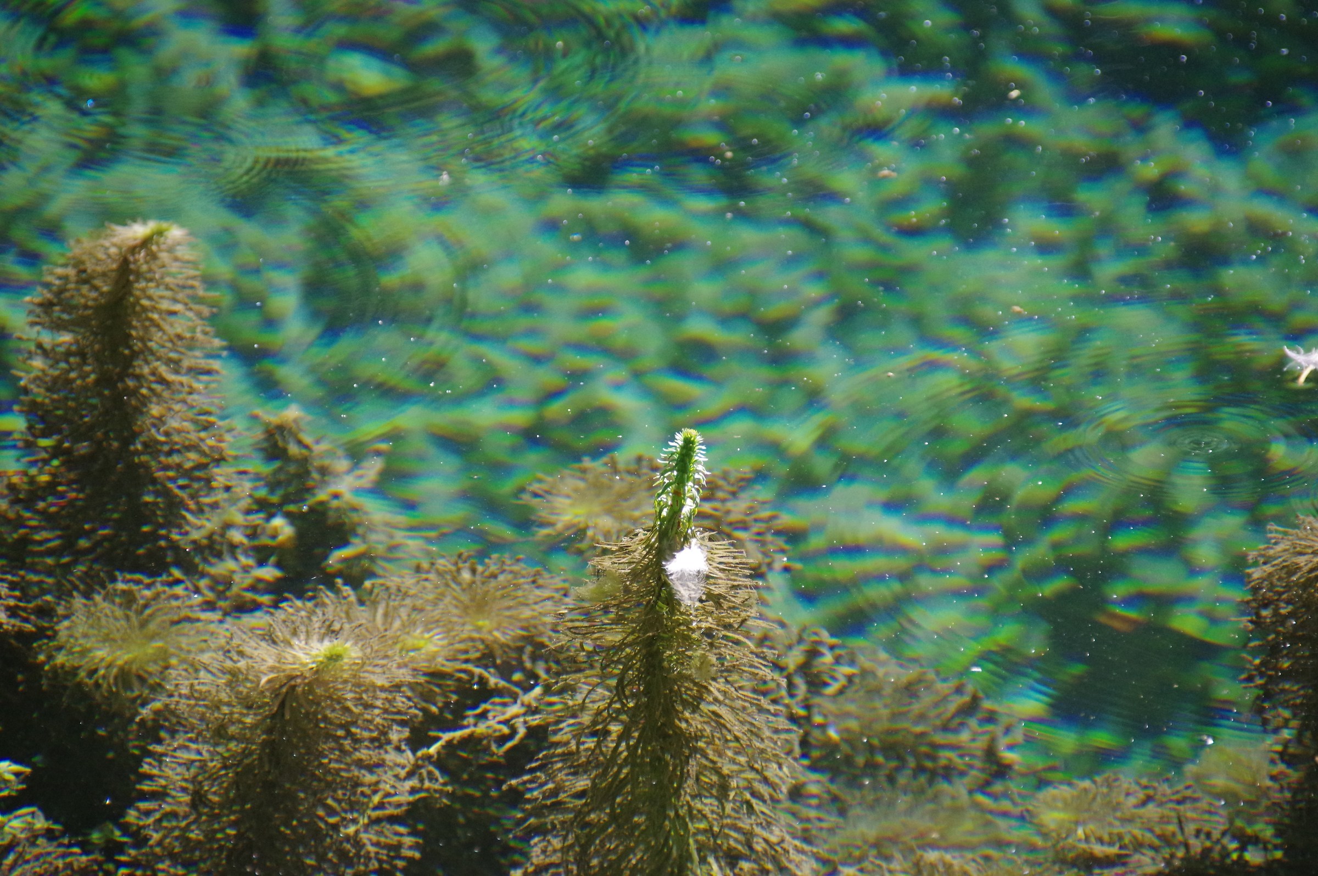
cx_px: 659
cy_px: 438
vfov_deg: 3.0
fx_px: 16458
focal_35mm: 450
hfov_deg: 4.6
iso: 1600
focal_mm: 300
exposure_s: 1/400
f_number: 6.3
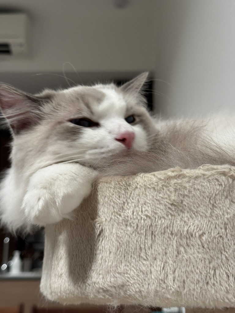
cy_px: 156
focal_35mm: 48
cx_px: 118
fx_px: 434
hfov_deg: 30.3
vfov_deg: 39.7
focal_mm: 6.76
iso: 200
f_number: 1.78
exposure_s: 1/50
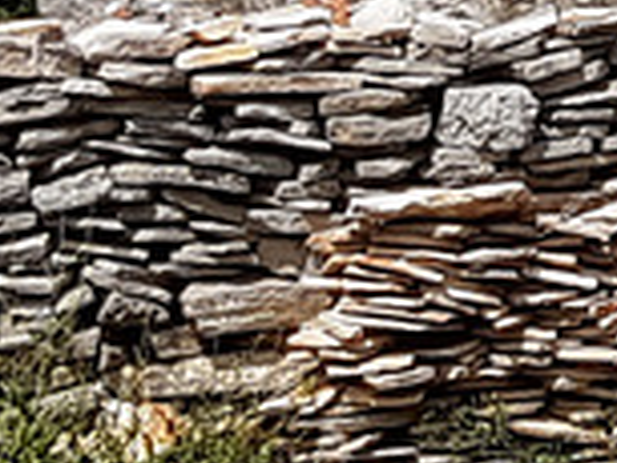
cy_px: -622
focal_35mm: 204
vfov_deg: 6.9
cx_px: 1641
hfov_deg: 8.6
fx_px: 3639
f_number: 1.7
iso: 40
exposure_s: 1/3480
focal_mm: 4.2
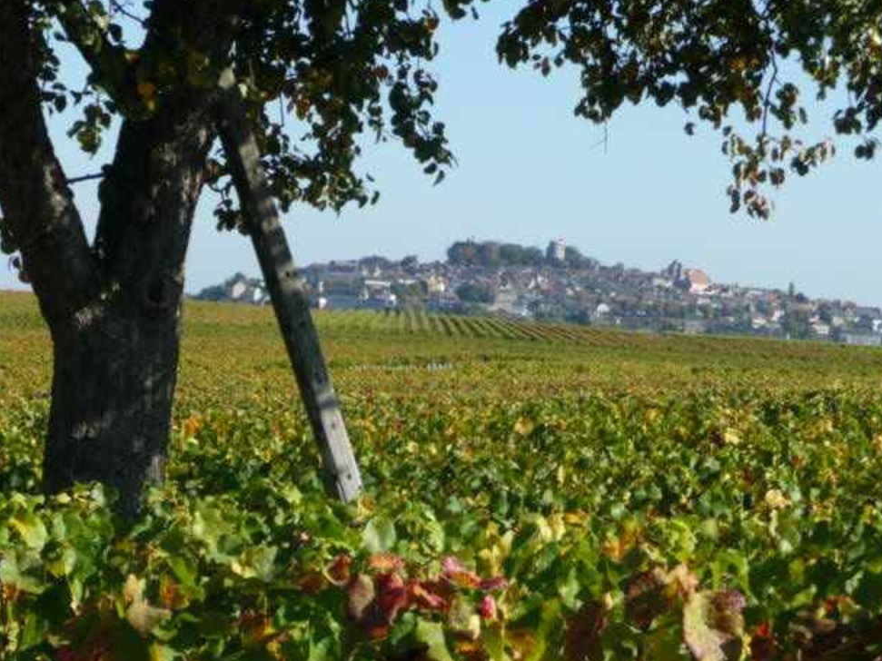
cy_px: 317
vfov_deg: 10.9
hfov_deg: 14.5
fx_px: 3465
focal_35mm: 136
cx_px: 450
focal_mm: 13.1
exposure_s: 1/500
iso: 100
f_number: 4.6
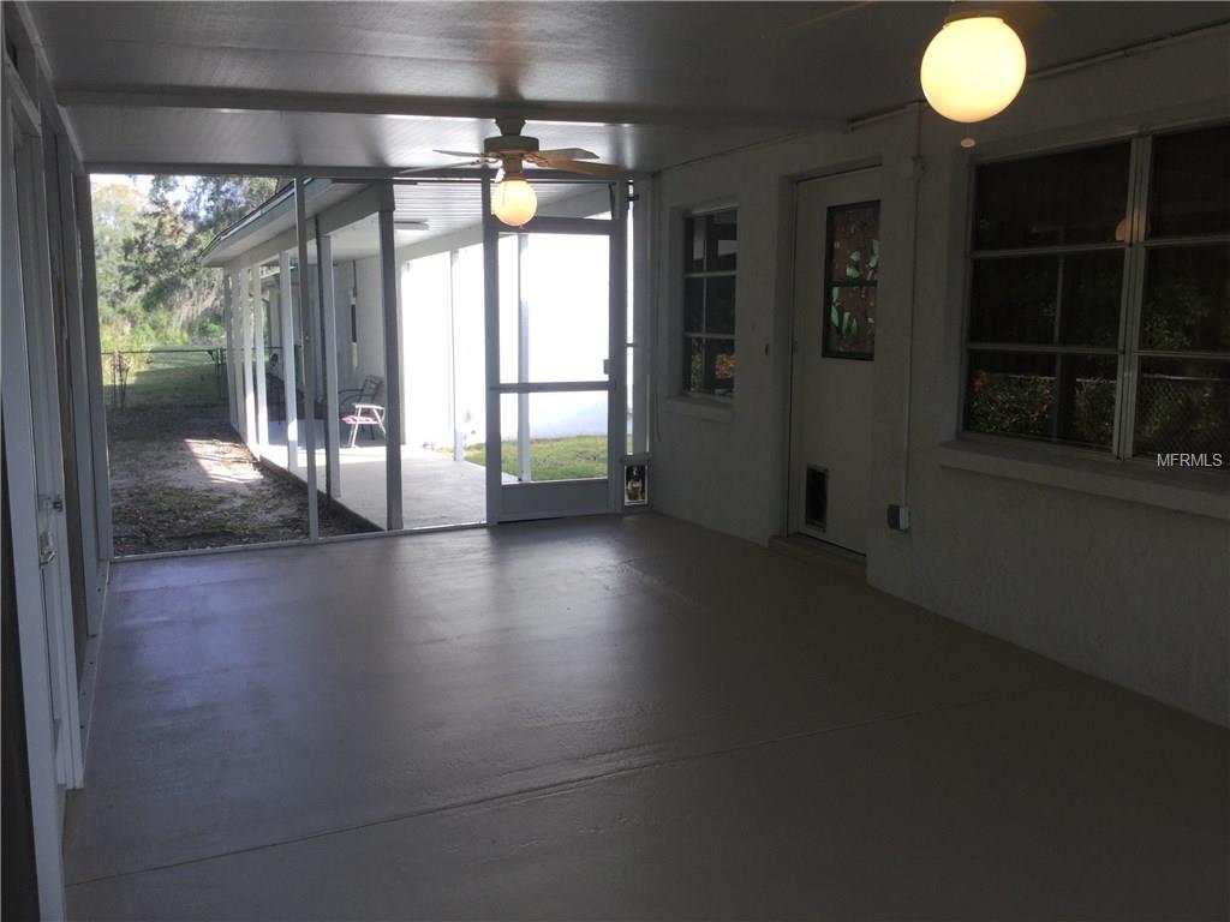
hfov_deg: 58.4
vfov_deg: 45.4
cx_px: 615
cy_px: 461
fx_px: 1102
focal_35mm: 31
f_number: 2.4
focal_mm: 3.3
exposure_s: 1/120
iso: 25
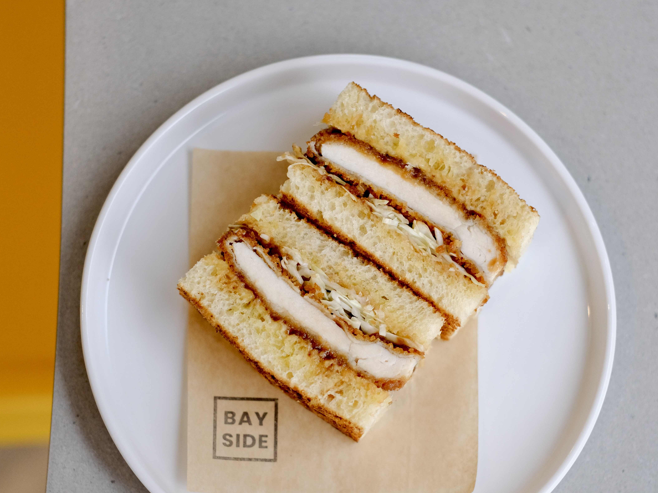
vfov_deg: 12.4
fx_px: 2262
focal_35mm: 119
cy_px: 314
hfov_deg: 16.6
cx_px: 326
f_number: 2
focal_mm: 56
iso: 1250
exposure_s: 1/250
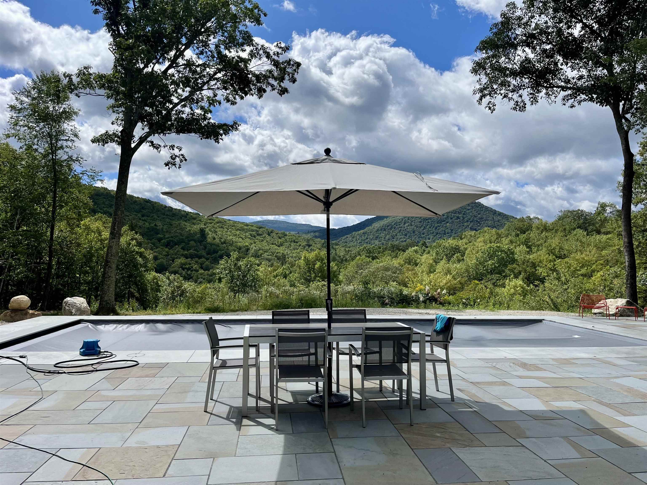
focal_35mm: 26
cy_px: 242
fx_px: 486
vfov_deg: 53.1
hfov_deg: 67.3
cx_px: 324
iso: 50
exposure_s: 1/6173
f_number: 1.6
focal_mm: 5.1
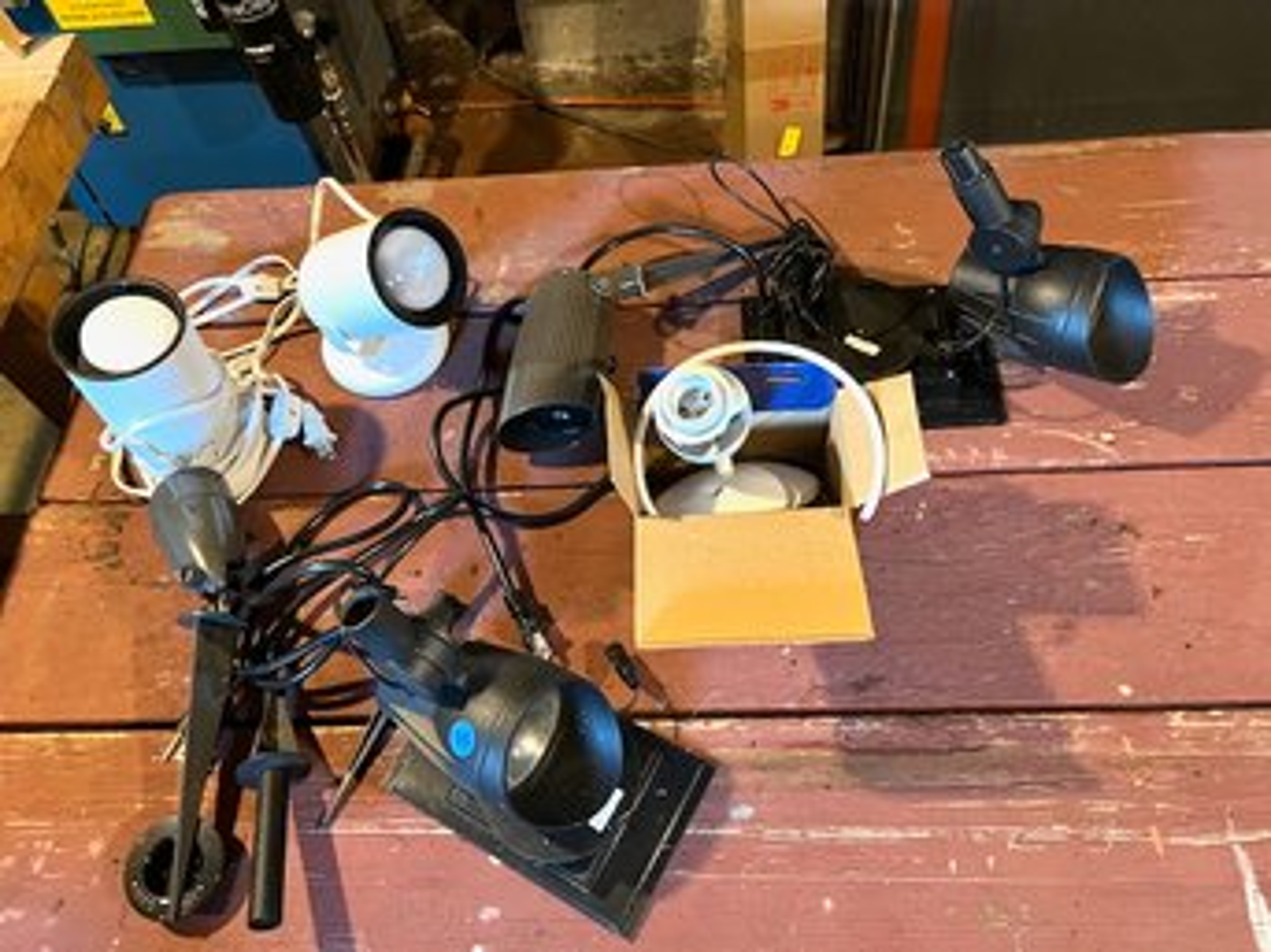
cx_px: 636
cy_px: 476
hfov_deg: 67.3
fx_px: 954
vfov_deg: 53.0
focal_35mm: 26
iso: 640
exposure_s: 1/40
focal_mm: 5.1
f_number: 1.6
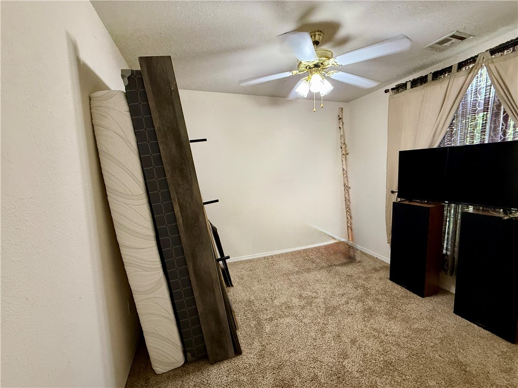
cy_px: 194
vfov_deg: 85.7
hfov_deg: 102.1
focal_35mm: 14
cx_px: 259
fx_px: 209
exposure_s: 1/60
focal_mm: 2.22
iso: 400
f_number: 2.2
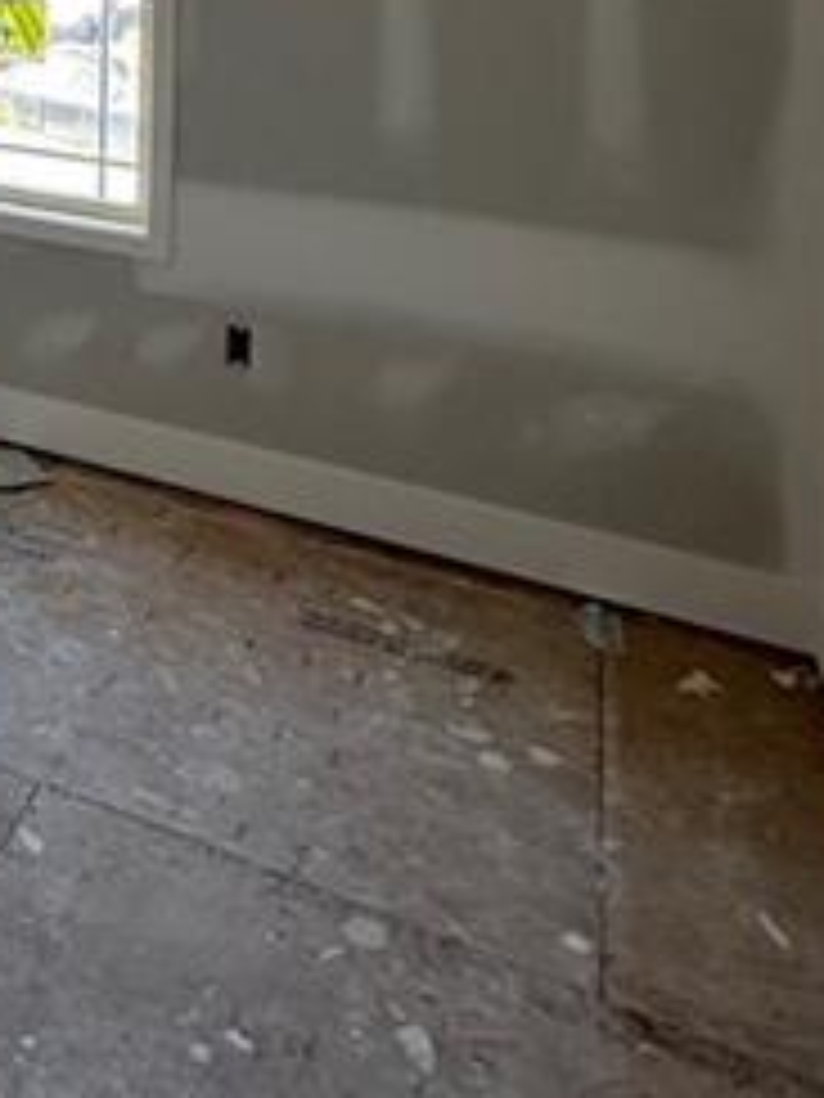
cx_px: -207
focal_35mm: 44
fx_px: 1397
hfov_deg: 28.0
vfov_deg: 34.8
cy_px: -198
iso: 100
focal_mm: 2.22
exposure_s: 1/99
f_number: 2.2
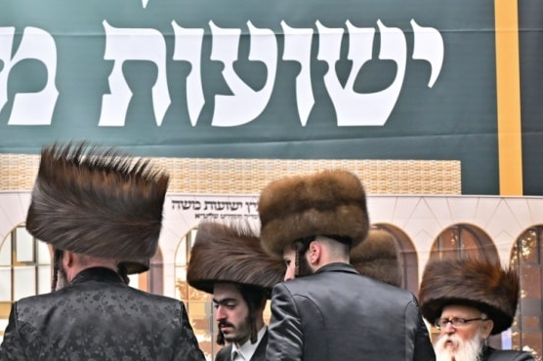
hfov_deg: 12.6
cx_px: 72
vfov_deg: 8.4
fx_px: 2442
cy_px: 305
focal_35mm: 162
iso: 800
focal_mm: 59
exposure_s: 1/400
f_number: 4
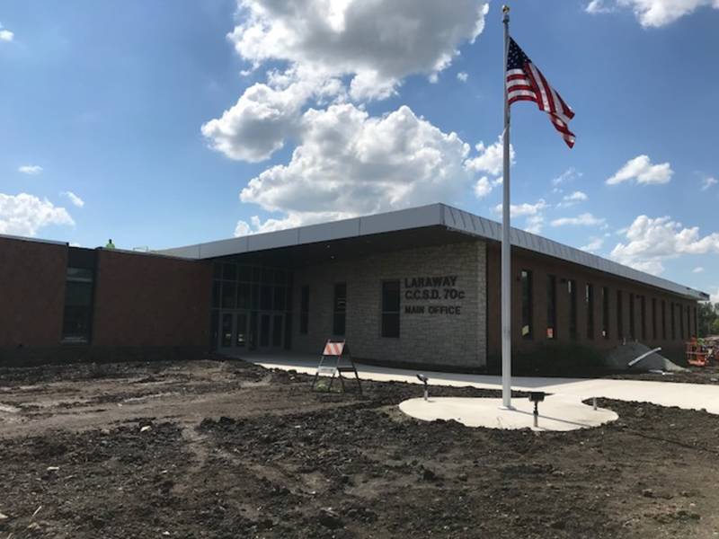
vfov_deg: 49.7
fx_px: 582
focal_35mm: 28
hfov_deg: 63.4
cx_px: 360
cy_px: 270
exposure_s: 1/5988
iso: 25
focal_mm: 3.99
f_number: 1.8
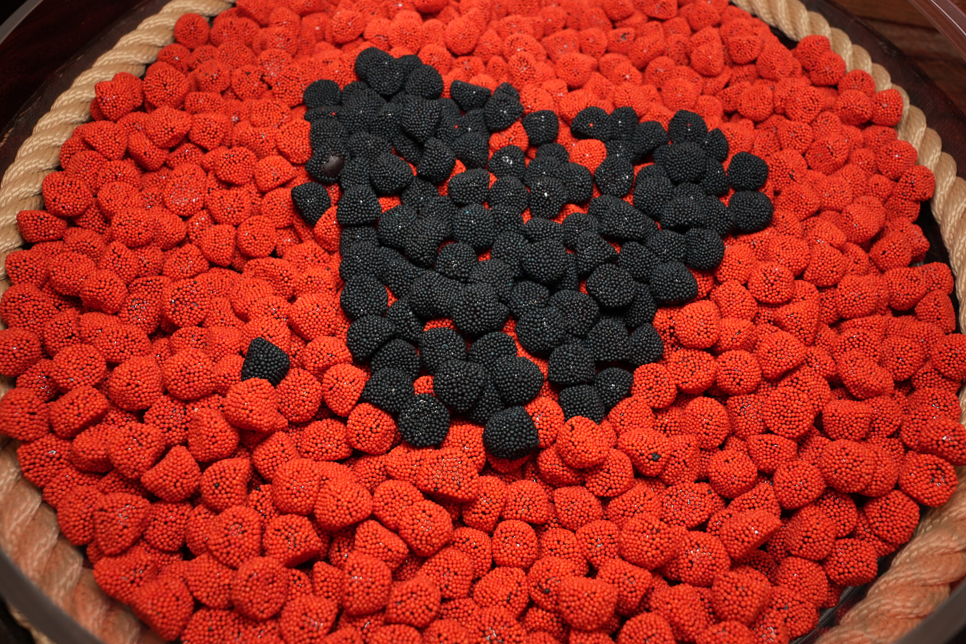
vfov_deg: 51.3
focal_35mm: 25
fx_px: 671
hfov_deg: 71.5
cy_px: 315
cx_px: 498
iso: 250
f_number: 7.1
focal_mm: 24
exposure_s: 1/160
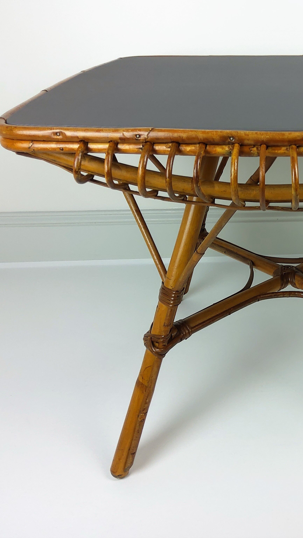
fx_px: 543
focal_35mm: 38
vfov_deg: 52.8
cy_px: 268
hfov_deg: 29.6
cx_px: 286
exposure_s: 1/50
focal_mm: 3.08
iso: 40
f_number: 2
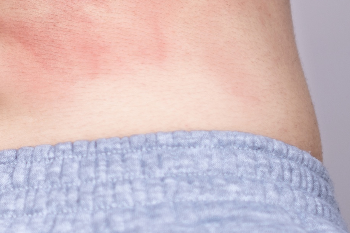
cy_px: 46
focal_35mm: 147
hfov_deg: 13.6
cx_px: -56
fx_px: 1433
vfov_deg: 9.3
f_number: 2.2
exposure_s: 1/100
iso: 100
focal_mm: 35
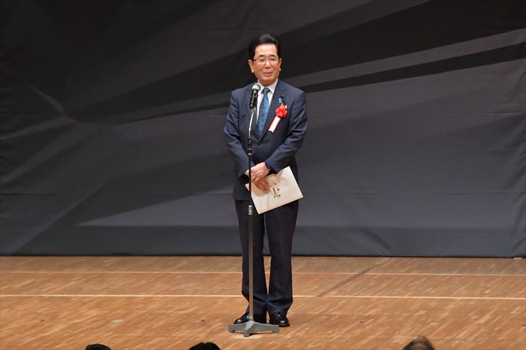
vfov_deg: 5.4
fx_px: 3724
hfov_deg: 8.1
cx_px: 263
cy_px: 175
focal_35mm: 255
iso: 6400
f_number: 5.6
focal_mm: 170
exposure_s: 1/400
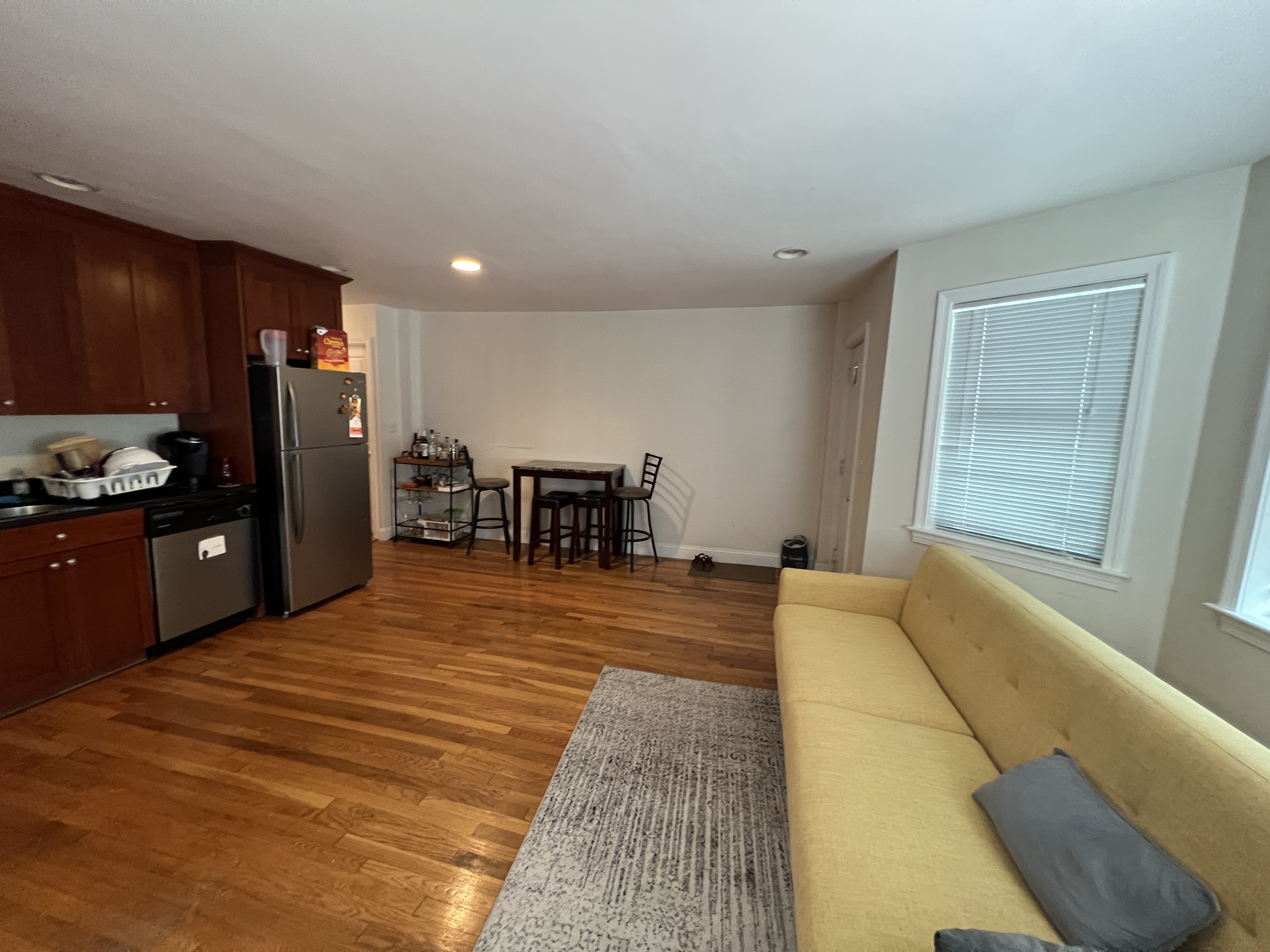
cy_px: 476
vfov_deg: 89.9
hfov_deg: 106.2
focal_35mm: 13
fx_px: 477
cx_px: 635
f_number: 1.8
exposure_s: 1/60
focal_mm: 1.57
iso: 500
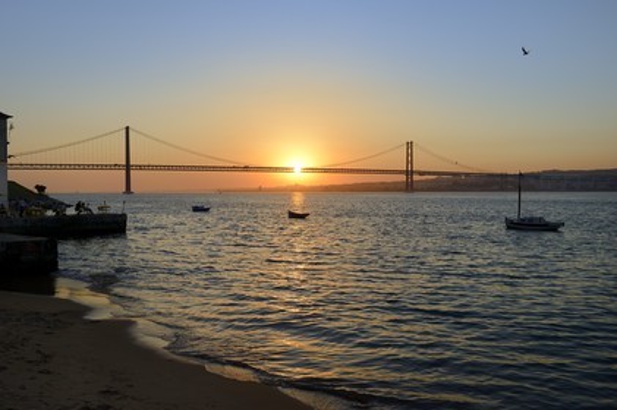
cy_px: 205
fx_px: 548
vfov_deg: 41.1
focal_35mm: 32
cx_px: 308
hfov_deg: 58.8
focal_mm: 32
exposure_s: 1/320
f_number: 7.1
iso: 100
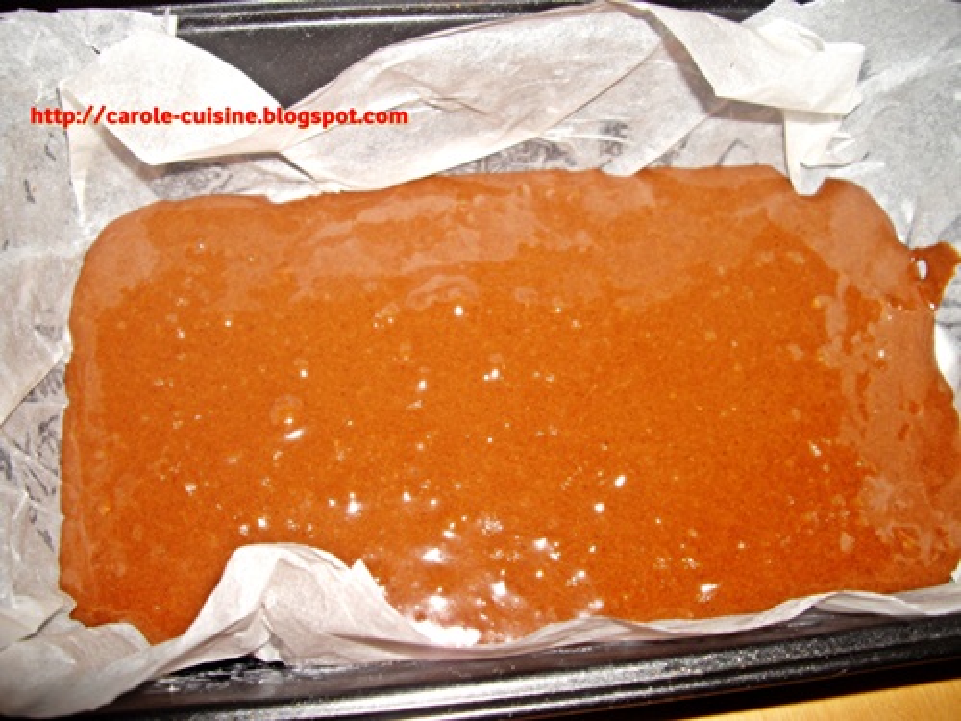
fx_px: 1055
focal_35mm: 38
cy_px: 360
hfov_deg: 49.0
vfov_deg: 37.7
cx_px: 480
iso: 64
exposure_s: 1/40
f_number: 8
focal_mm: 7.9
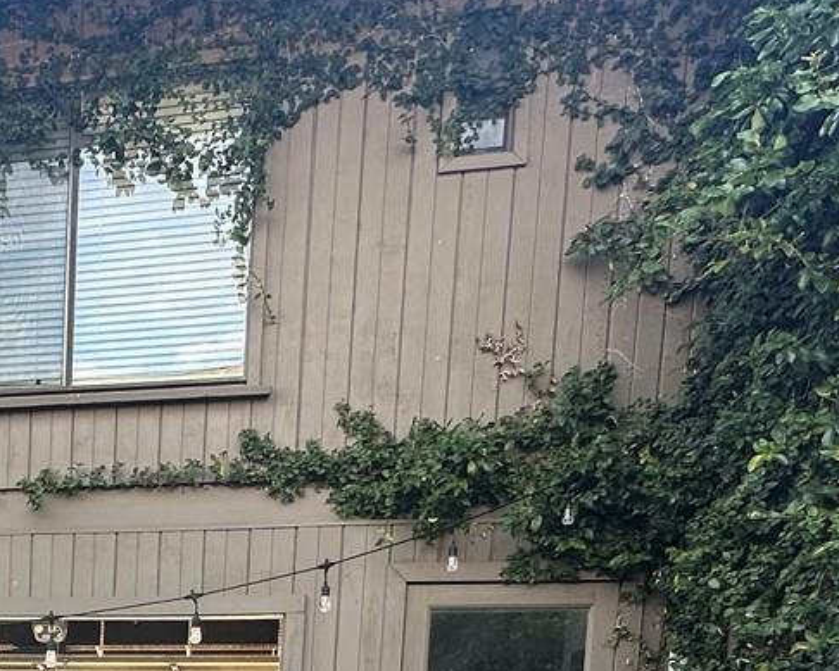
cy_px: 859
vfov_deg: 28.0
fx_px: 1118
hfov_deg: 35.8
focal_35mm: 45
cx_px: -59
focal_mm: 2.22
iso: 40
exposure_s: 1/148
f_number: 2.2
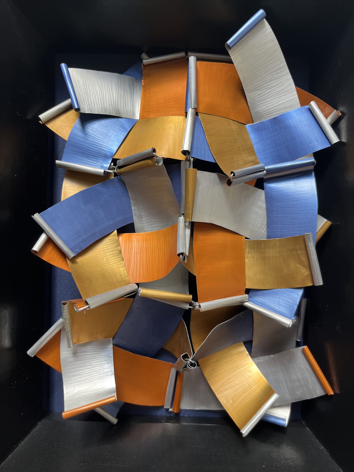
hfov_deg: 53.1
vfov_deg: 67.3
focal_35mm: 26
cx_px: 177
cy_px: 236
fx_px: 355
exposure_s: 1/121
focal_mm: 5.1
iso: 80
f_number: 1.6
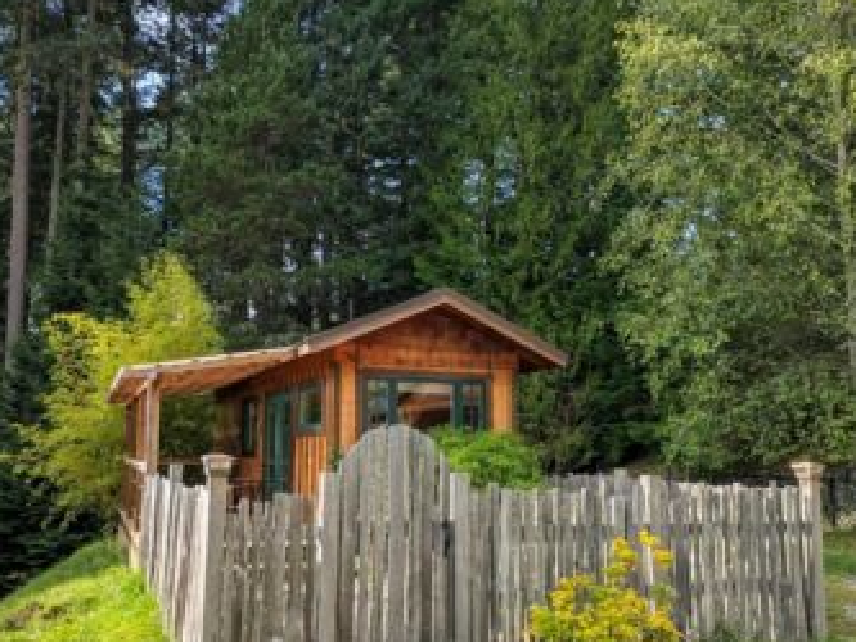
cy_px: 377
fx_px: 742
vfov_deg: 46.6
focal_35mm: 30
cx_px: 388
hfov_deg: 59.8
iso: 39
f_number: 1.89
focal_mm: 5.43
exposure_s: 1/547
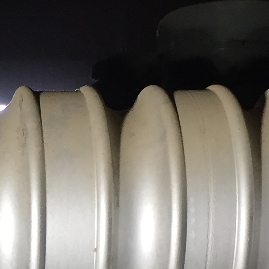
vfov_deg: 13.0
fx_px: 1134
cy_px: 355
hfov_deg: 13.1
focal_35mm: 129
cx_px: -64
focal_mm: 4.15
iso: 40
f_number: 2.2
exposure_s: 1/30
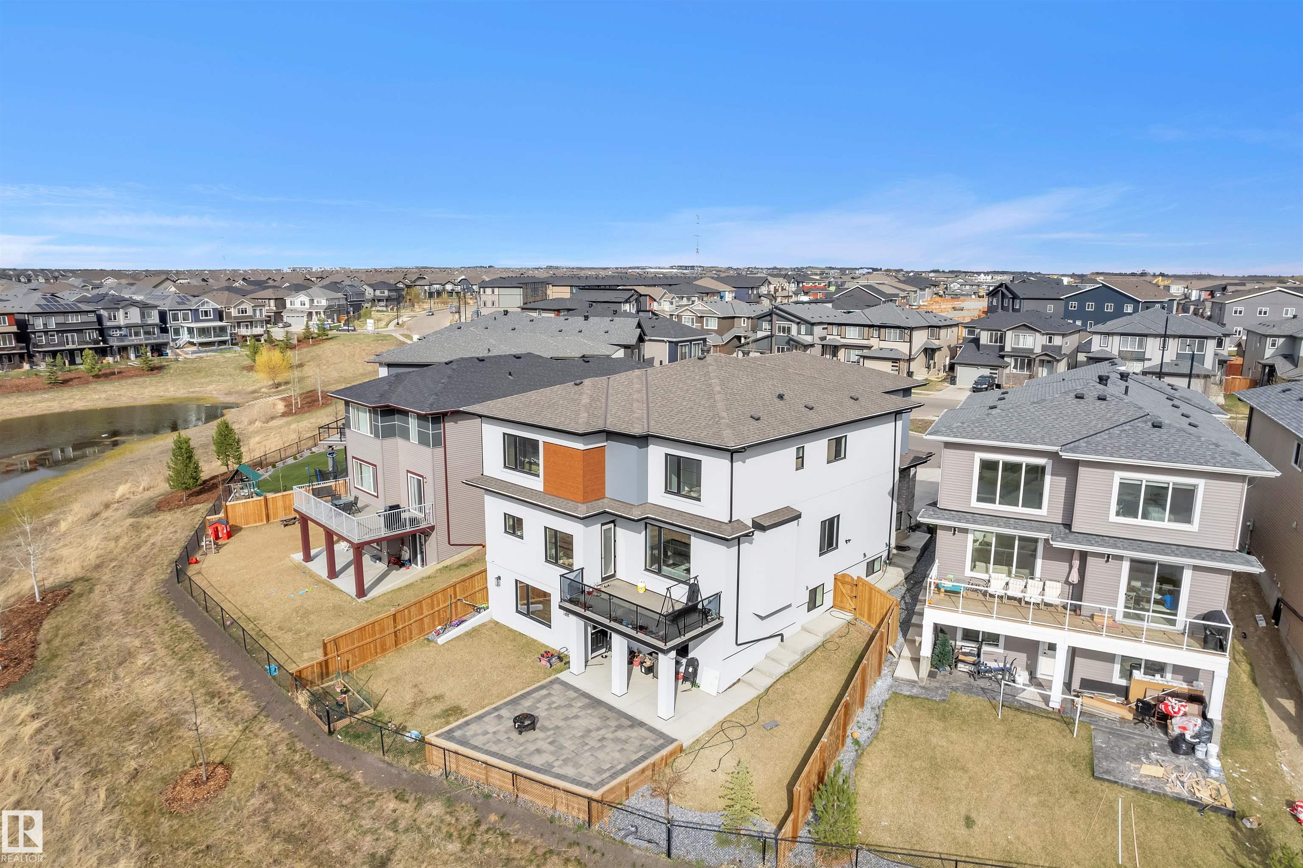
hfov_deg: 78.6
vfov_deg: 57.2
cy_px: 434
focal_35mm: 22
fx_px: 796
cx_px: 652
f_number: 2.8
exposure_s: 1/2500
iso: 110
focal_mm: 8.38
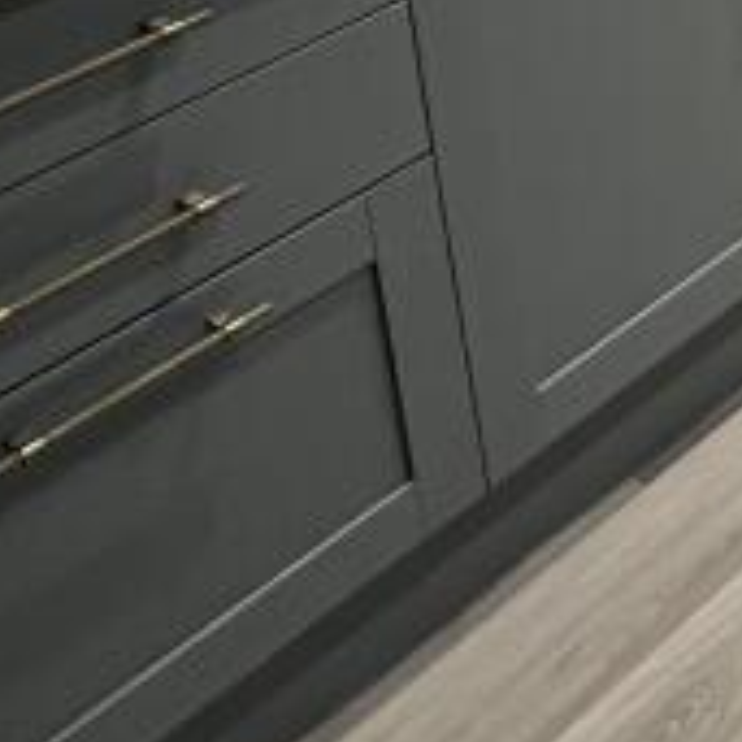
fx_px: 1673
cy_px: -391
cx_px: 1211
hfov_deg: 20.2
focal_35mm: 69
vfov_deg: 21.0
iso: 160
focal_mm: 1.57
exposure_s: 1/100
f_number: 1.8
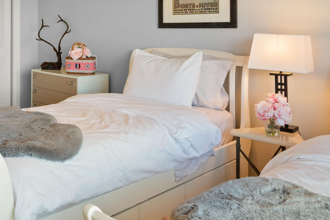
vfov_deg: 31.1
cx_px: 73
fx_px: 394
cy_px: 86
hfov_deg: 43.6
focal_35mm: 43
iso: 100
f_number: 7.1
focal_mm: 19
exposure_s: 1/2.5
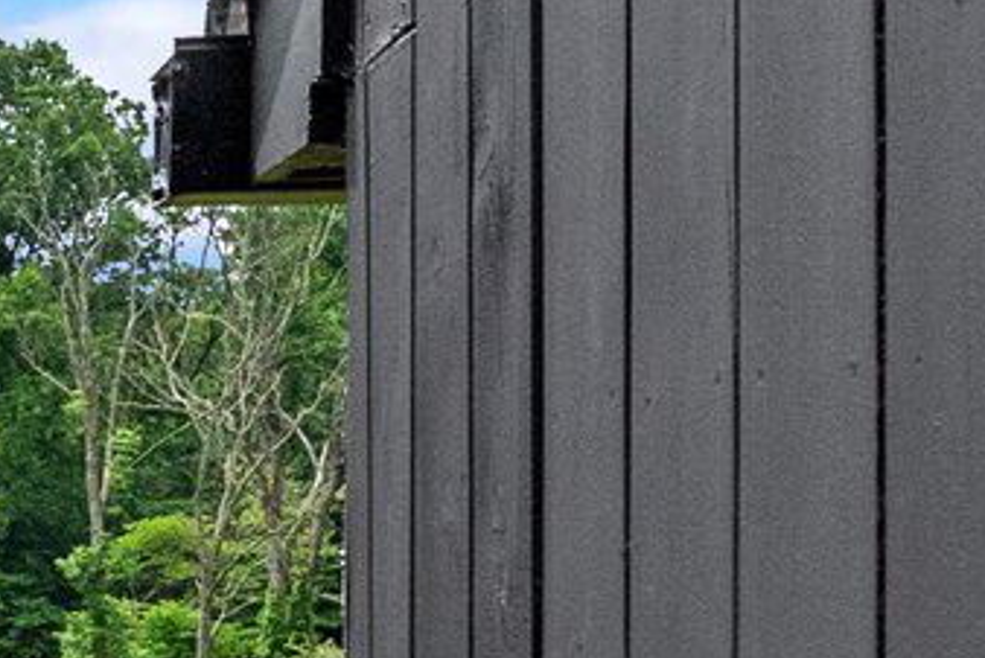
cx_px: -1571
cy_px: 464
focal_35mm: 109
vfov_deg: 12.6
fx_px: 2985
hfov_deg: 12.8
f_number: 11
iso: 1000
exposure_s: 1/1250
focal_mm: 18
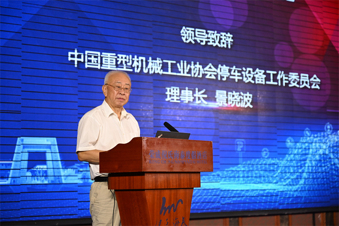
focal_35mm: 70
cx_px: 170
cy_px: 113
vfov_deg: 19.5
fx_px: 659
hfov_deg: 28.8
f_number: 2.8
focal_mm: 70
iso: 1000
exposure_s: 1/200
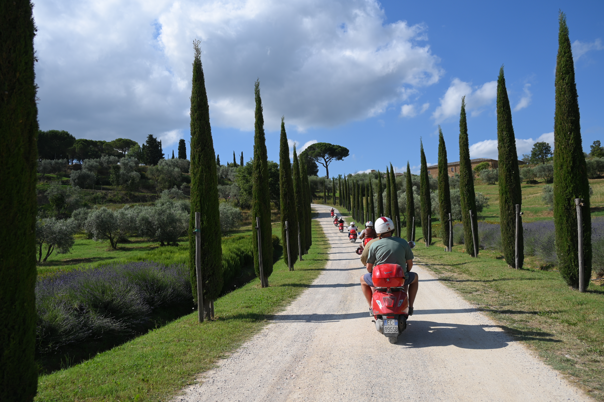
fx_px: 503
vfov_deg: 43.6
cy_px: 201
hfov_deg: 62.0
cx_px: 302
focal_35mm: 30
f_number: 4.5
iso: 100
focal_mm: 30
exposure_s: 1/1000
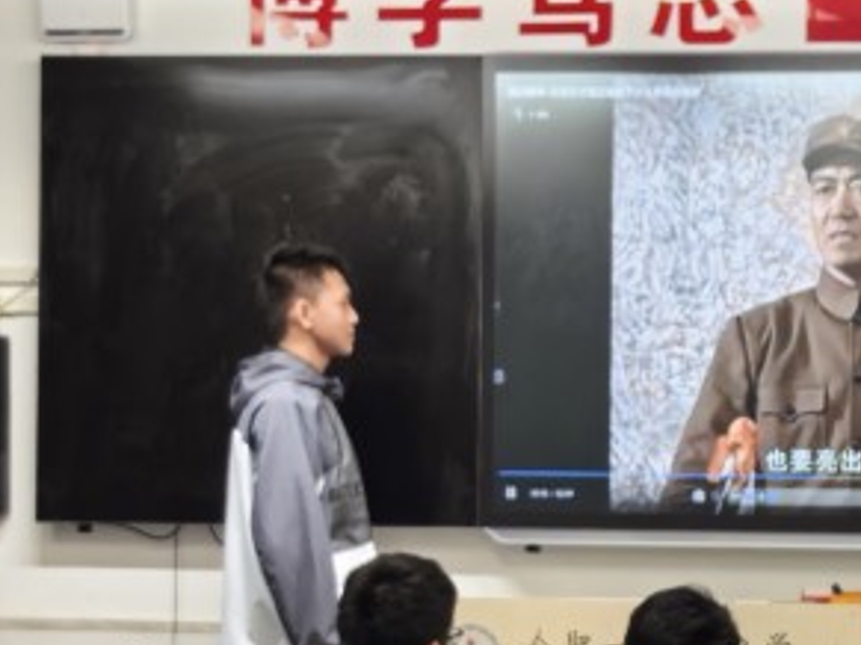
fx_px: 3431
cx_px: 784
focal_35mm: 138
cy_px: 399
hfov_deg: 14.2
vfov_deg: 10.7
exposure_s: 1/166
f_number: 2
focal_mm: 5.72
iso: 250
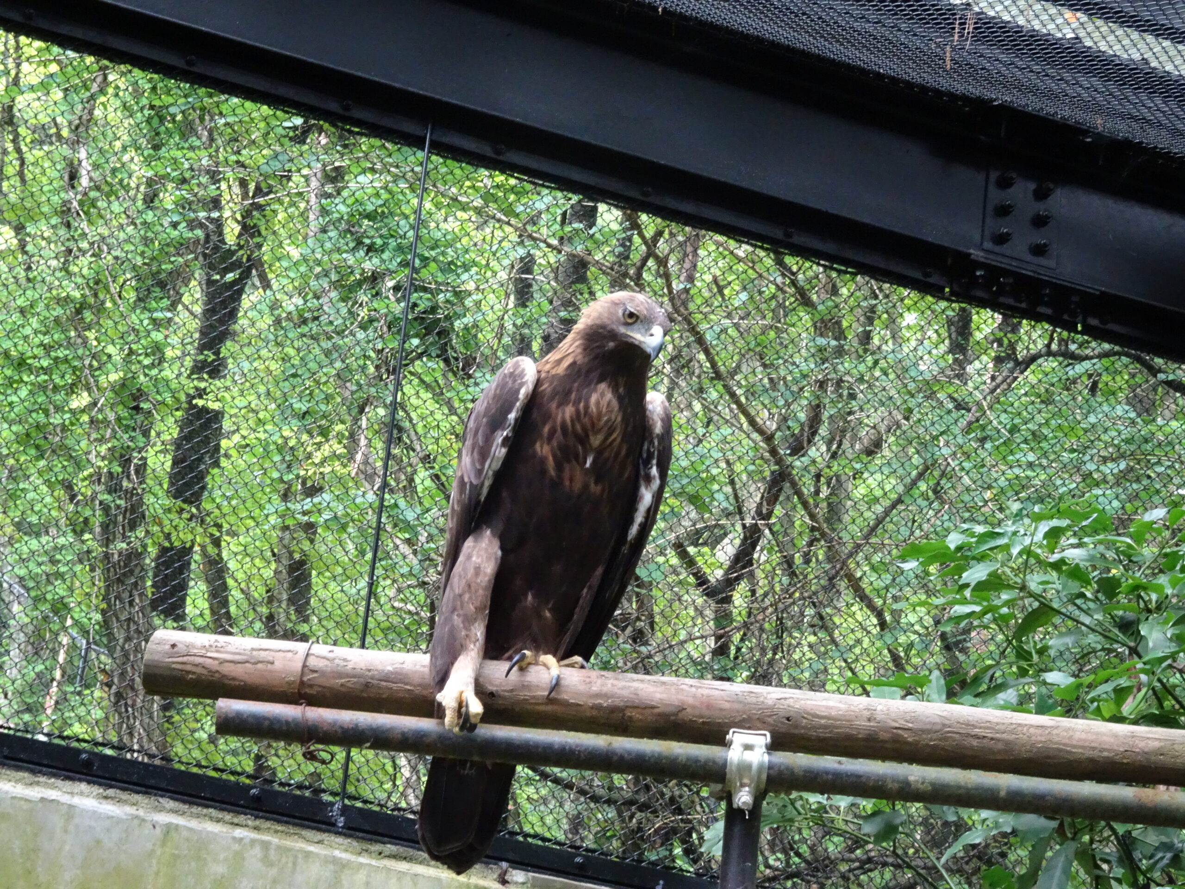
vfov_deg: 14.8
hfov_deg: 19.6
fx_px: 3423
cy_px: 444
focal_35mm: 100
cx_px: 592
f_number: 5
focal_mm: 17.01
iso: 800
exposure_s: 1/100
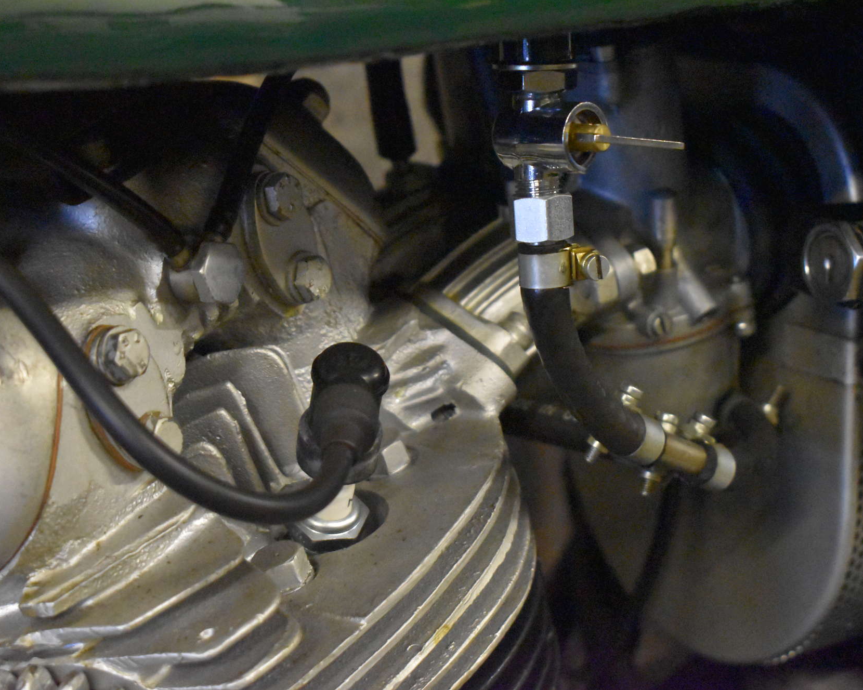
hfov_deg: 24.4
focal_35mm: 78
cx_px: 475
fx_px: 1992
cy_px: 345
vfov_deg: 19.7
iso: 12800
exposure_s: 1/100
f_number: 5.3
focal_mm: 46
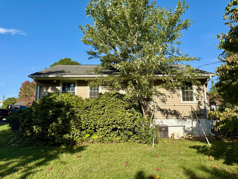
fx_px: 165
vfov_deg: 56.8
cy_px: 90
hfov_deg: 71.6
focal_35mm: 24
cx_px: 119
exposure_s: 1/3279
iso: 80
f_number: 1.78
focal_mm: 6.76
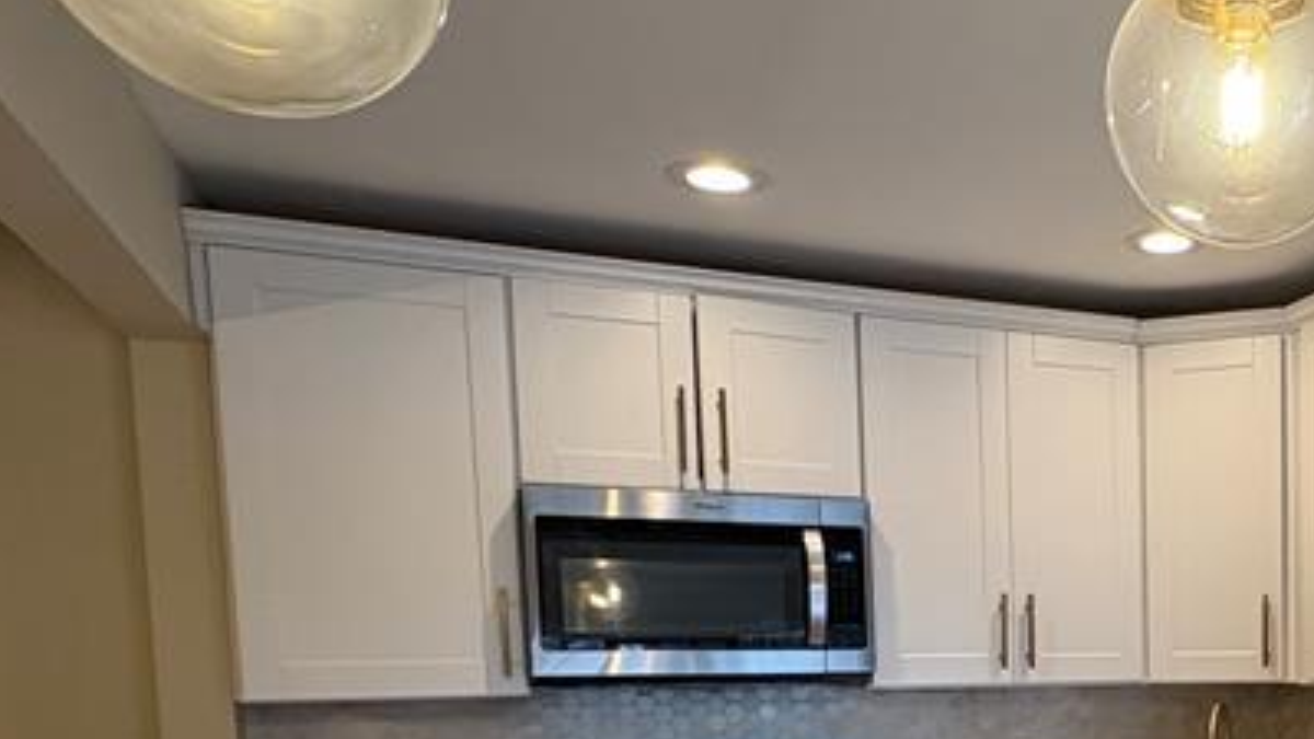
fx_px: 1359
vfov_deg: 28.1
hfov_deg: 46.7
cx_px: 1173
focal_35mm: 39
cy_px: 778
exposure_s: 1/120
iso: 160
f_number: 2.2
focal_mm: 2.22
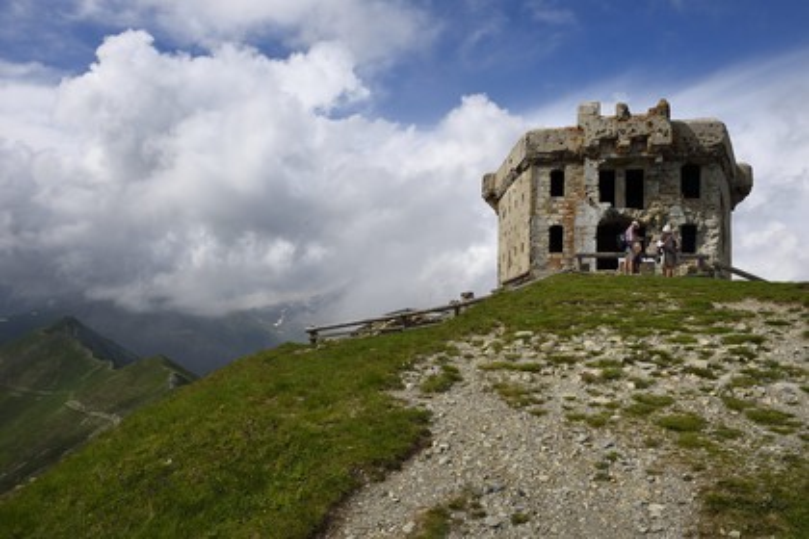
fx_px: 539
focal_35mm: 24
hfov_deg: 73.7
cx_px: 404
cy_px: 270
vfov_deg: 53.1
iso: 200
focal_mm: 24
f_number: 18
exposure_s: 1/160
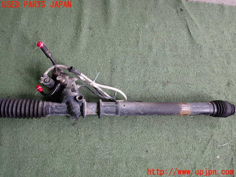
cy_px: 88
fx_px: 205
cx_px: 118
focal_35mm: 30
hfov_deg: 60.0
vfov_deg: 46.8
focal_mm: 5.4
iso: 200
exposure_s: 1/60
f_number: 2.3
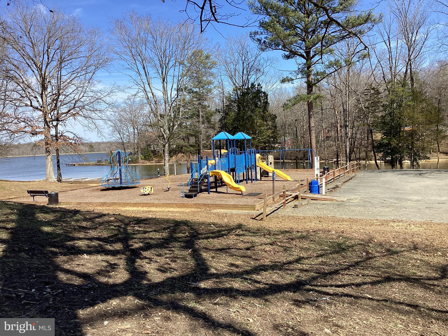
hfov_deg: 58.4
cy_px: 168
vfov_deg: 45.4
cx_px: 224
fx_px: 401
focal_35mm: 31
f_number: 2.4
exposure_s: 1/1006
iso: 25
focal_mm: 3.3
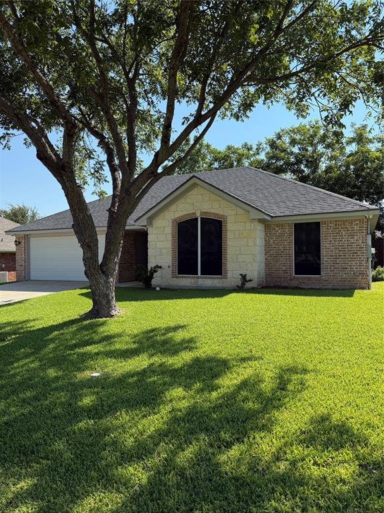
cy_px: 256
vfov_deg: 71.6
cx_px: 192
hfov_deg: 56.8
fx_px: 355
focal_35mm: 24
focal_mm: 6.76
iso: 100
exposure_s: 1/3279
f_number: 1.78
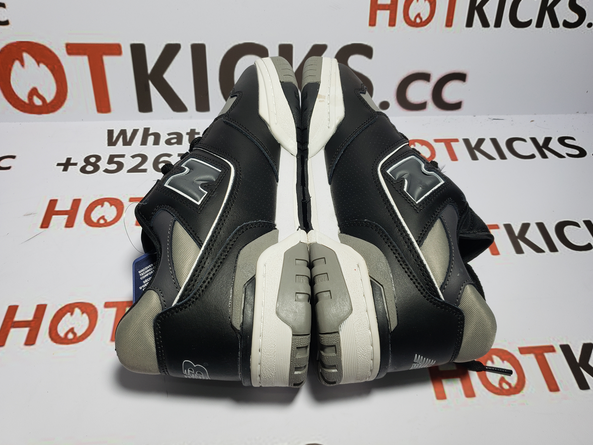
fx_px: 463
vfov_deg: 51.3
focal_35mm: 27
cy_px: 216
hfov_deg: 65.3
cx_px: 301
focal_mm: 4.3
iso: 50
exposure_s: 1/460
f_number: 1.5
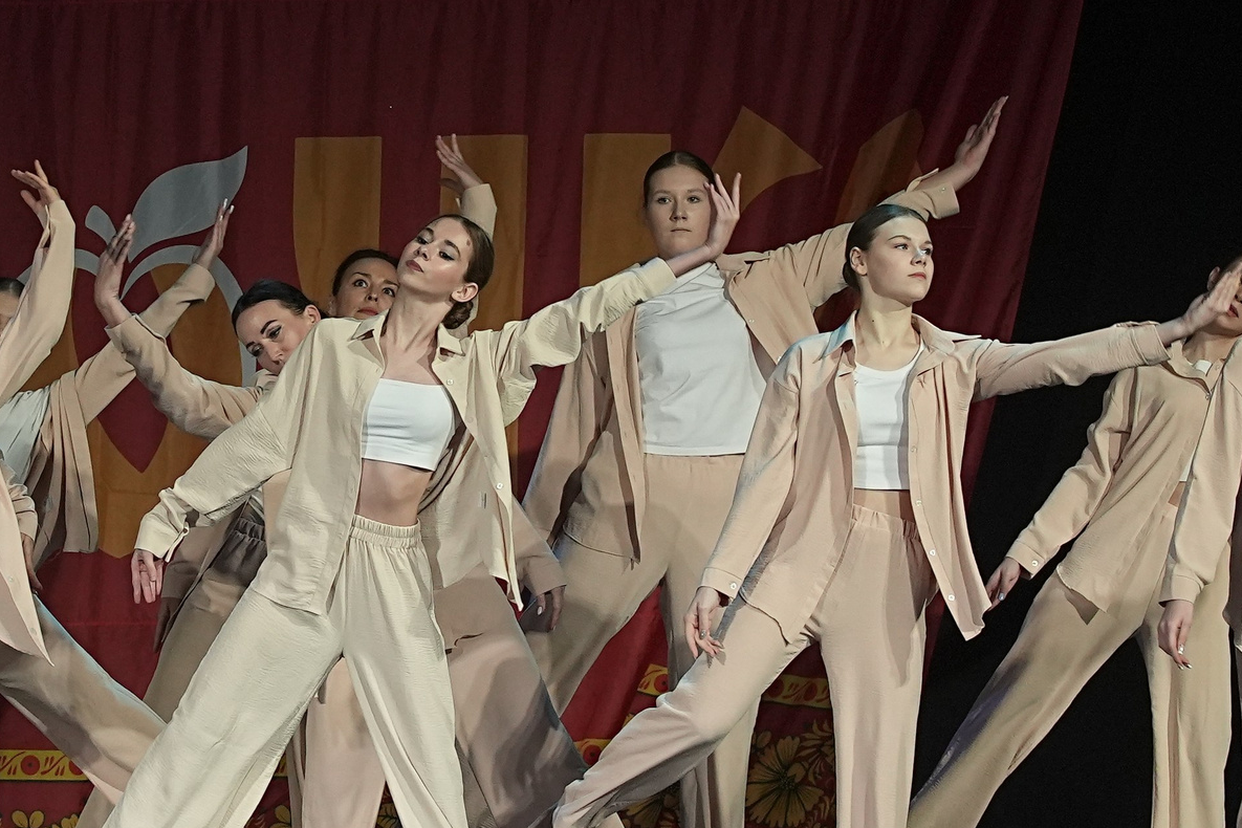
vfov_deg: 5.7
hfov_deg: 8.5
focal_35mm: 242
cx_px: 247
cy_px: 181
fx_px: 8348
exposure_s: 1/400
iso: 2000
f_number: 4
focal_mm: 75
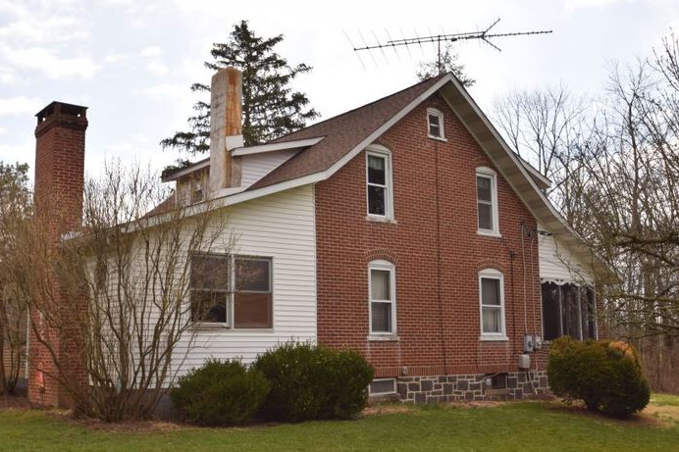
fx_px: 747
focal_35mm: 40
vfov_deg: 33.7
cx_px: 299
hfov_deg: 48.8
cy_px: 233
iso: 100
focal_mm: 21
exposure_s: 1/200
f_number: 11
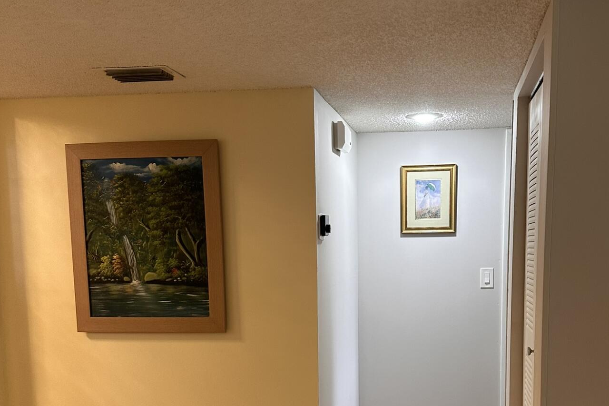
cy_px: 321
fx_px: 660
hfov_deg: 49.4
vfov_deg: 33.3
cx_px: 353
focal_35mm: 39
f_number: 1.78
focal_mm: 6.86
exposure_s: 1/60
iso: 160
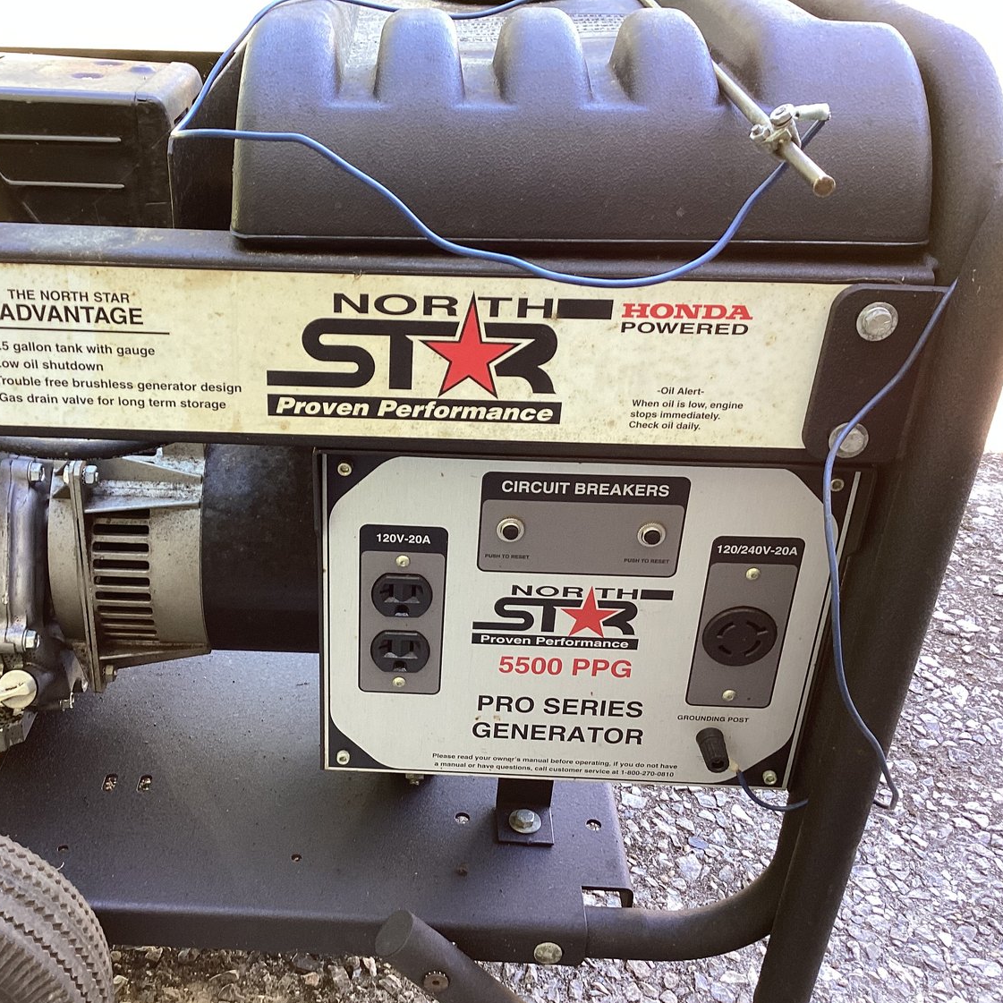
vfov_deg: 44.9
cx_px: 365
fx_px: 1213
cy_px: 507
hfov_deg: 44.5
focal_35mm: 37
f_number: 2.4
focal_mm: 3.3
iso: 50
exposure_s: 1/50
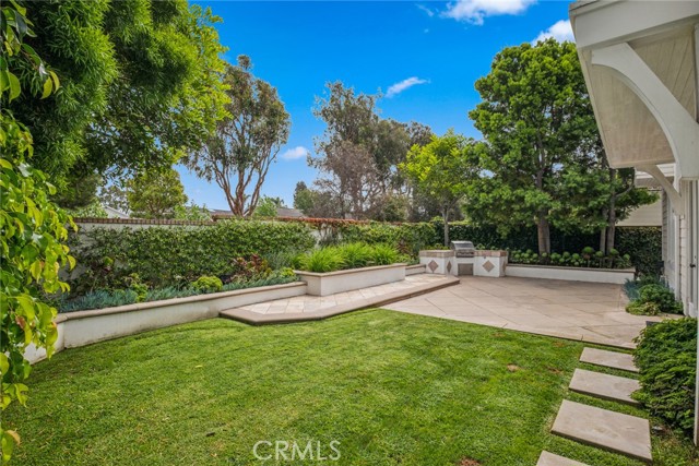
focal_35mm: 16
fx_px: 311
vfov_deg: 73.8
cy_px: 233
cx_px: 350
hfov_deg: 96.7
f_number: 8
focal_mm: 10.5
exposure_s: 1/320
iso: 160
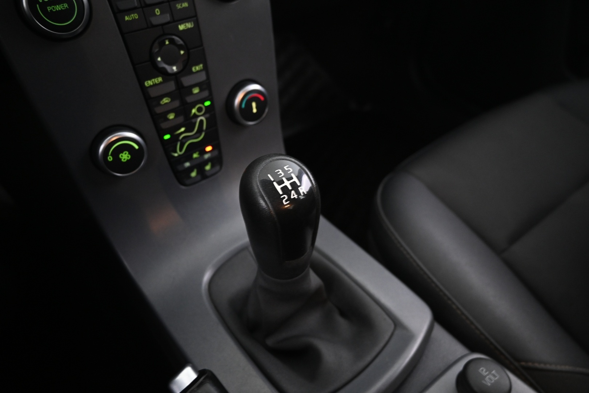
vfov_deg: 53.1
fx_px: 393
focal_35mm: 24
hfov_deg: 73.7
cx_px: 294
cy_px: 196
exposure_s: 1/8
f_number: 3.5
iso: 1600
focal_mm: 16
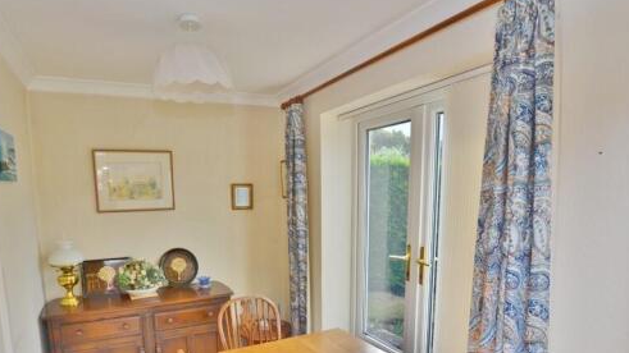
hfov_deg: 83.5
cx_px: 278
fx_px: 350
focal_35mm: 21
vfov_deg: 52.0
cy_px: 250
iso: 100
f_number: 5.6
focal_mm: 10
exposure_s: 1/125
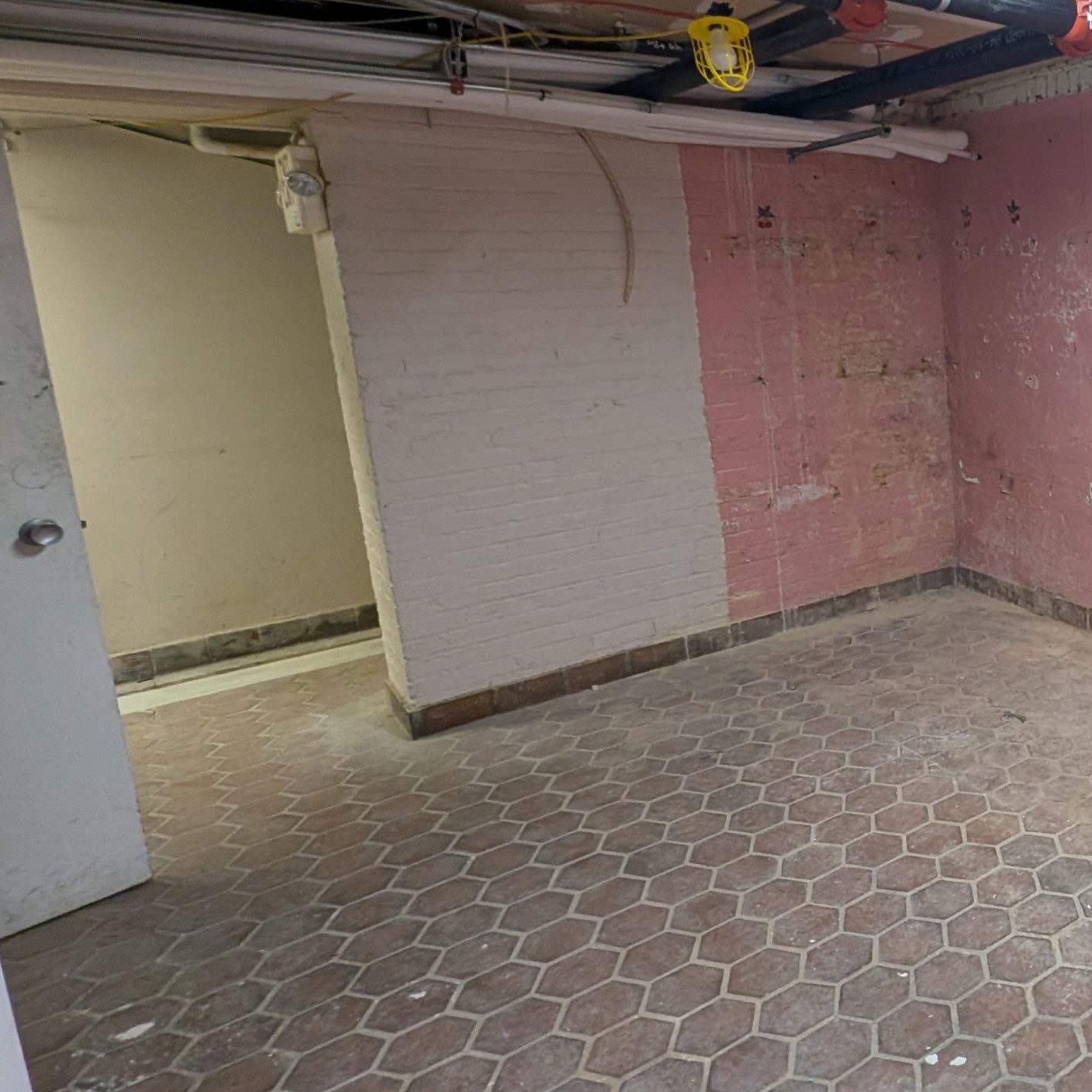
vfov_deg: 62.4
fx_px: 892
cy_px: 442
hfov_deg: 47.5
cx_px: 1173
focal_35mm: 25
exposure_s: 1/40
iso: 102
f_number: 2.2
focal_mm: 1.95
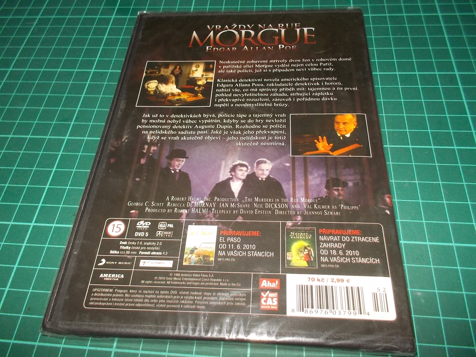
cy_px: 178
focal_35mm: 29
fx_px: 399
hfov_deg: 61.7
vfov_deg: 48.2
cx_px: 238
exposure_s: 1/30
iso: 200
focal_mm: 4.1
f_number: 3.3
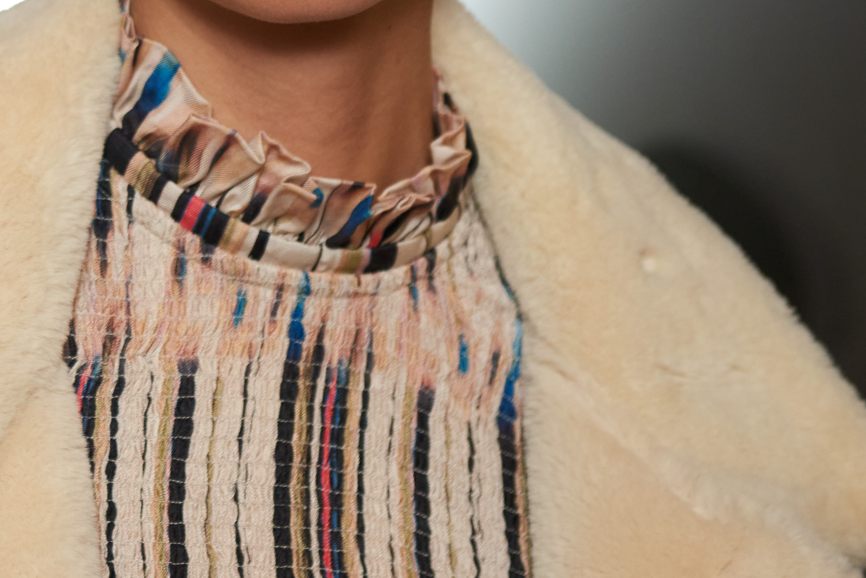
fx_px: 4957
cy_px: -90
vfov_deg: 6.6
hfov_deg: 9.9
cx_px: -91
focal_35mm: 206
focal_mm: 70
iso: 640
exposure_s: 1/200
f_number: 4
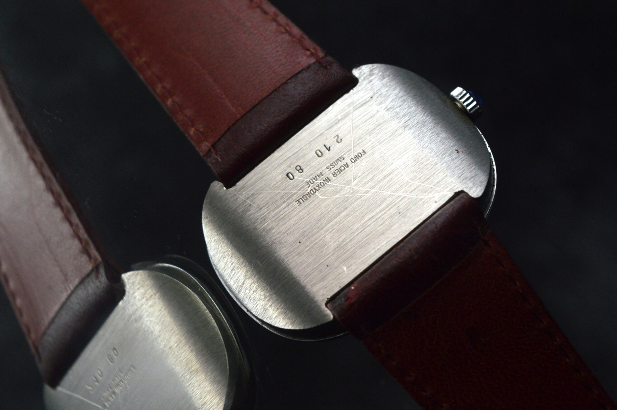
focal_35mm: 91
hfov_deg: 22.5
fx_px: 1551
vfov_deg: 15.1
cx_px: 324
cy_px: 191
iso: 800
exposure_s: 1/250
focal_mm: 55
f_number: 8
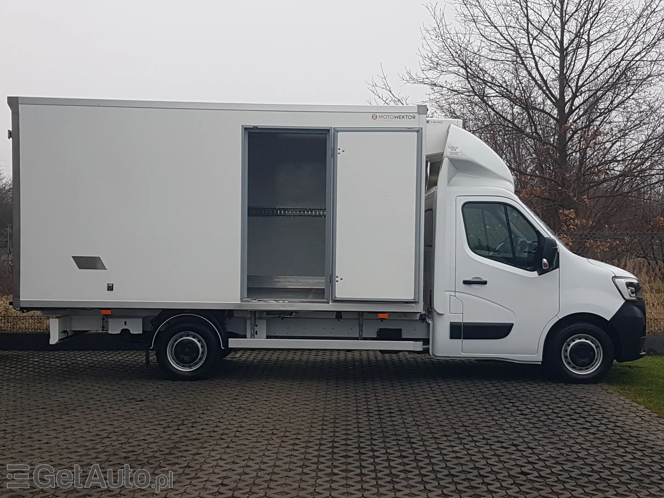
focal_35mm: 26
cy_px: 249
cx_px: 332
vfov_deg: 53.1
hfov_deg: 67.3
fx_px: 499
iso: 50
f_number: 1.7
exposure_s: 1/100
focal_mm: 4.2
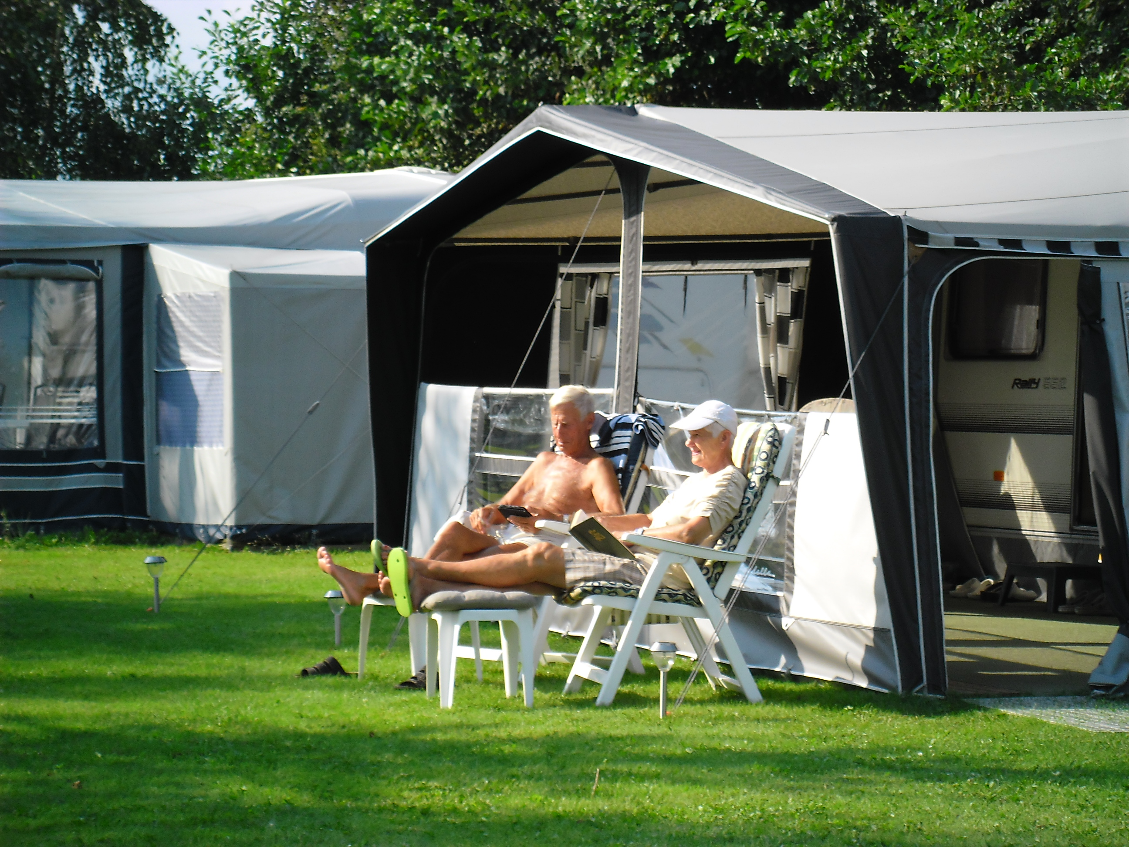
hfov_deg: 14.6
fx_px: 4403
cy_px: 424
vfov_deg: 11.0
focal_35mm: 135
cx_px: 564
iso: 80
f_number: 5.9
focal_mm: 24.5
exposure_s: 1/133
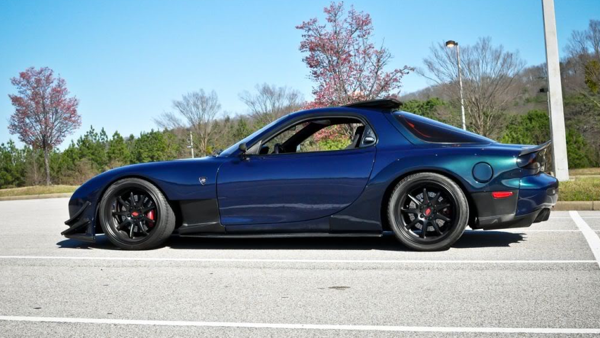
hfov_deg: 37.5
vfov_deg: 21.6
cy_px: 184
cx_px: 300
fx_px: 884
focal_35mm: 56
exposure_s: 1/3200
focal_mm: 35
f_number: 6.3
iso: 1600
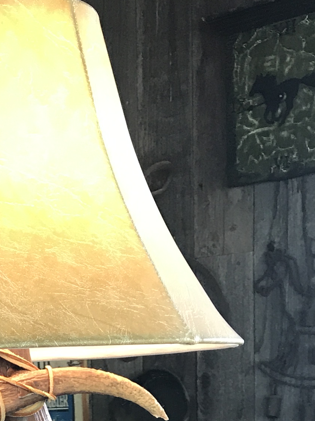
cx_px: -7
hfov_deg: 14.5
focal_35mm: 100
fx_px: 1213
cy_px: 693
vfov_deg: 17.1
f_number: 1.8
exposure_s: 1/24
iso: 32
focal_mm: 3.99
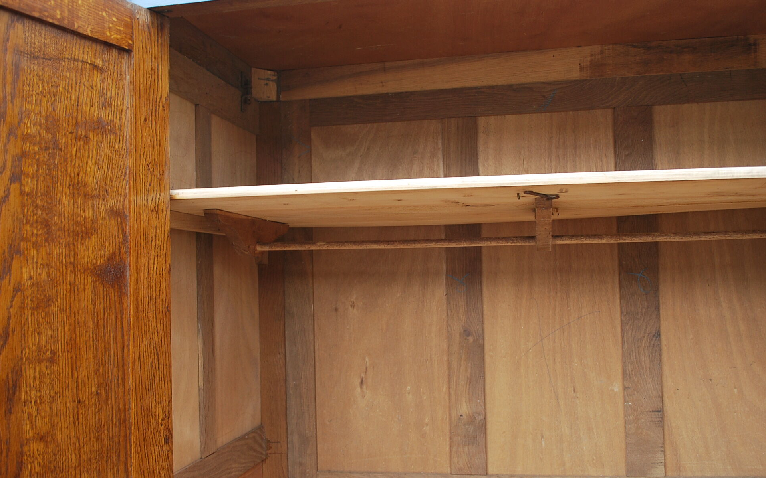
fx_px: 710
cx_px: 385
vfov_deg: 37.3
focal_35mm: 34
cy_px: 240
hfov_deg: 56.7
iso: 200
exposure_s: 1/80
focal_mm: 22
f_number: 4.5
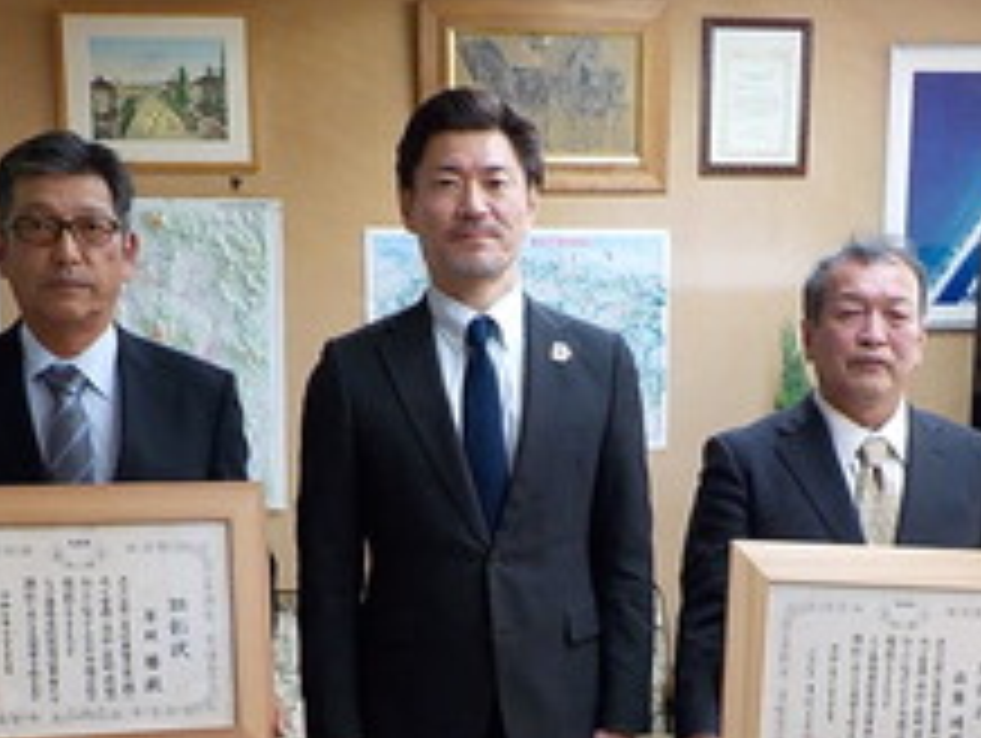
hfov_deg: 34.9
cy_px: 630
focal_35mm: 55
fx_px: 1560
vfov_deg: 25.9
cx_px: 486
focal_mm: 4.1
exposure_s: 1/30
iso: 250
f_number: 3.3
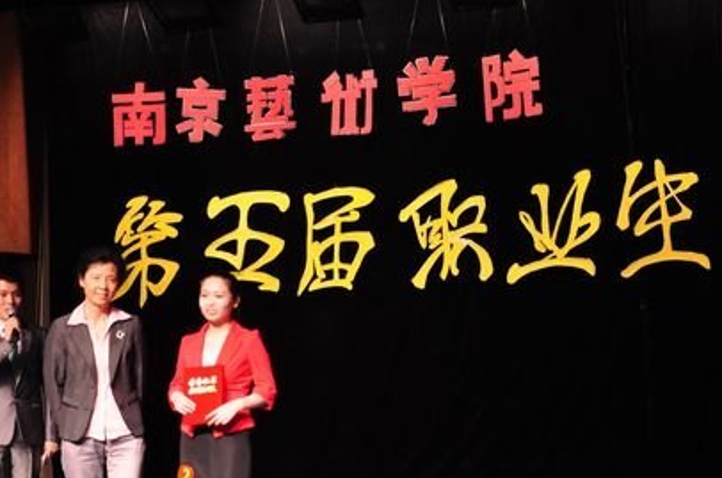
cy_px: 309
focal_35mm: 100
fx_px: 1996
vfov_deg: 13.6
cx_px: 363
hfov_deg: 20.5
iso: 1000
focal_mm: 45
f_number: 5.6
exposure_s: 1/80
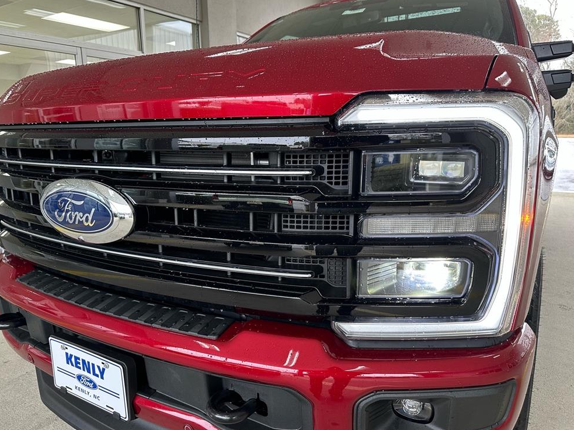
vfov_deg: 54.9
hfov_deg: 69.4
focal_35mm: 25
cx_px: 277
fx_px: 414
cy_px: 219
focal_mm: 6.86
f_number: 1.78
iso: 200
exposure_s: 1/100
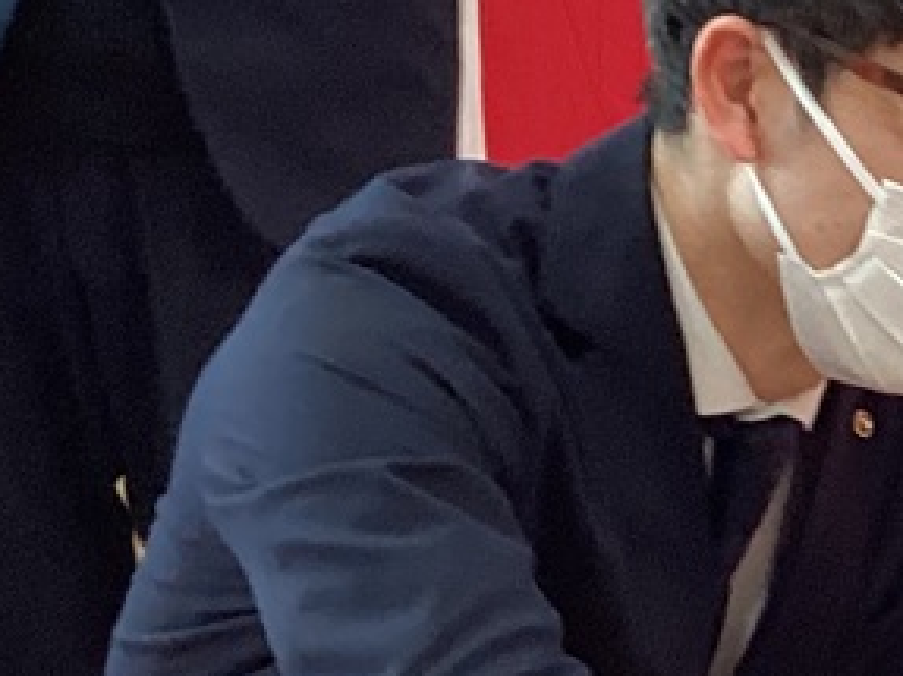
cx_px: 1474
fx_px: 3755
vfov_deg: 10.3
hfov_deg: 12.8
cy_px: 409
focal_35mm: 144
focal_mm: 3.3
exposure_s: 1/50
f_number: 2.4
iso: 100
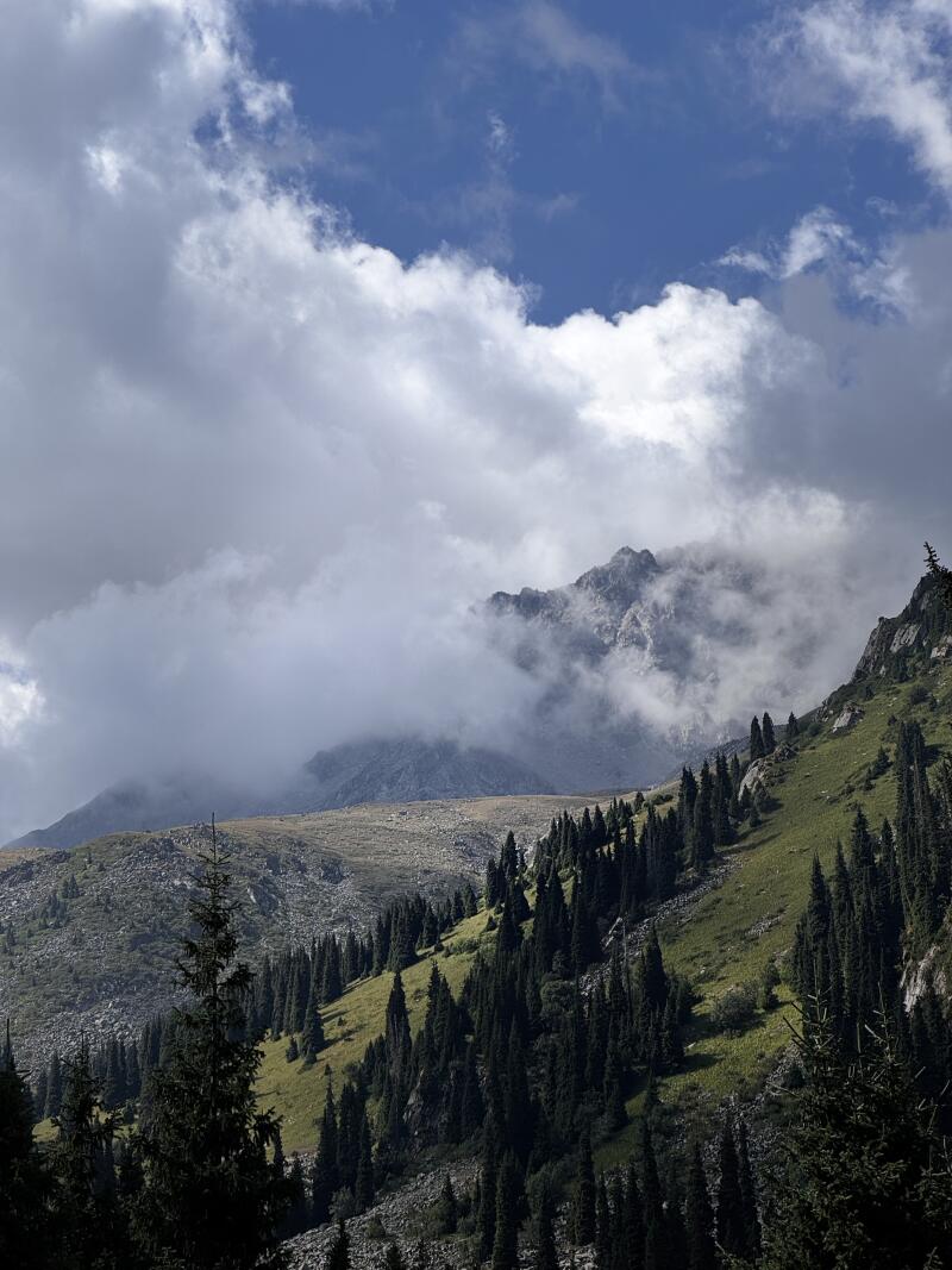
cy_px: 635
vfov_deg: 25.3
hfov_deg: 19.1
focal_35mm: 77
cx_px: 476
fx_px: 2824
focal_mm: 9
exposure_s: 1/1309
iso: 25
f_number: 2.8
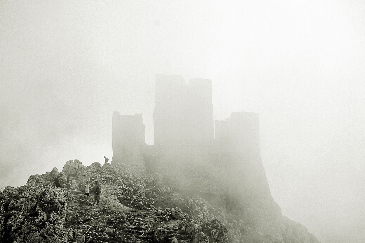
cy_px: 122
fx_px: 578
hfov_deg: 35.1
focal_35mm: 57
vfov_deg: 23.8
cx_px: 182
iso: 110
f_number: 8
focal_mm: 38
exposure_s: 1/500
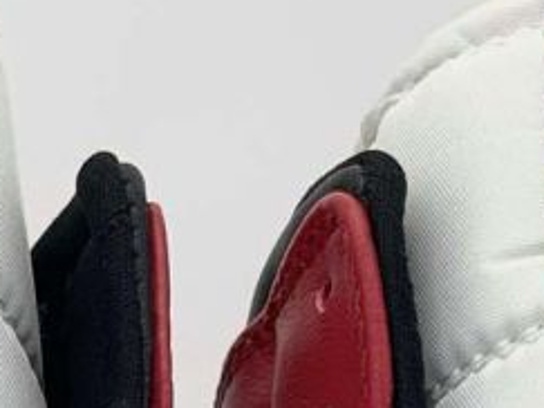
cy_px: 755
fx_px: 6613
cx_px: 251
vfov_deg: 3.5
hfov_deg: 4.7
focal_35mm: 421
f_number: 2.2
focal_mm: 7.5
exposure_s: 1/164
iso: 20
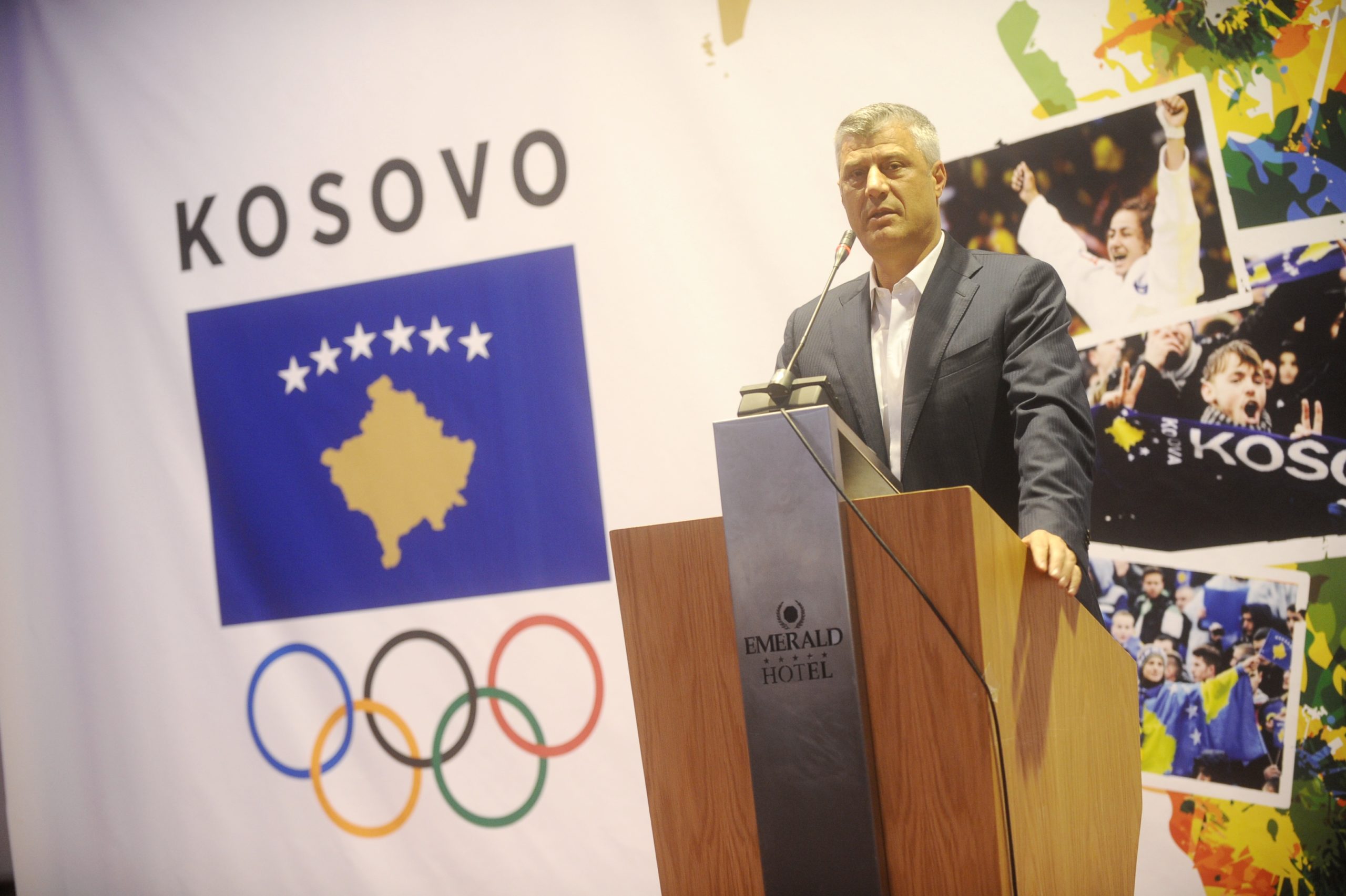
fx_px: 3663
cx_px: 673
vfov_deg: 14.0
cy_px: 448
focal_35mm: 98
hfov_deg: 20.8
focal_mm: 98
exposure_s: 1/100
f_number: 2.8
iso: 1600
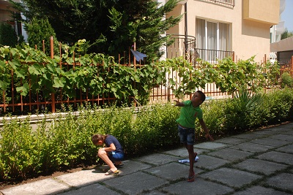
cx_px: 146
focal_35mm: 36
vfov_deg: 36.9
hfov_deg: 53.1
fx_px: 293
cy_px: 98
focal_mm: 24
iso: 160
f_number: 4
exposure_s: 1/750
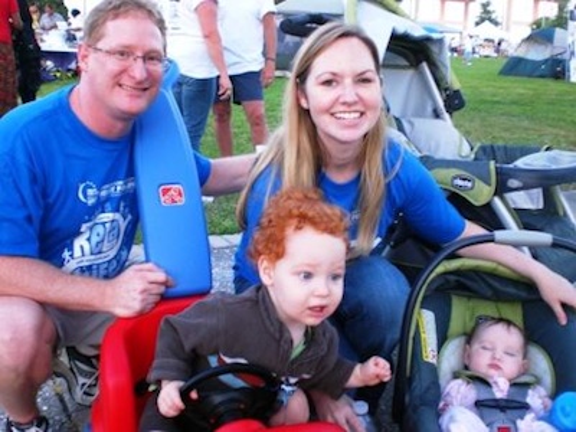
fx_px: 632
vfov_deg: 37.7
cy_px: 216
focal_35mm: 38
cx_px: 288
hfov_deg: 49.0
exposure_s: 1/60
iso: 200
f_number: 3.1
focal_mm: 6.3
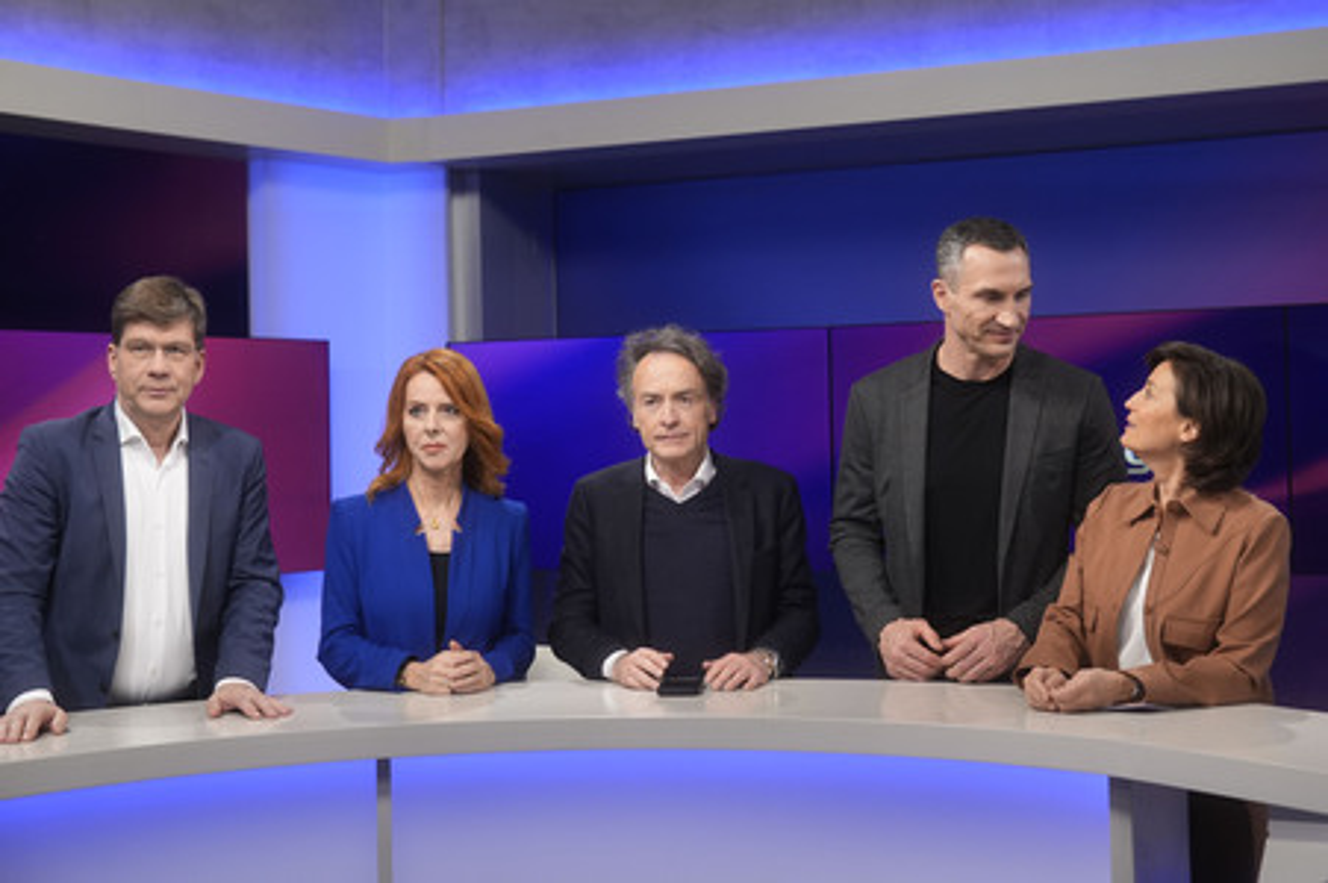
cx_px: 664
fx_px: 1659
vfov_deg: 29.8
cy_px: 442
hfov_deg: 43.6
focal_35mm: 45
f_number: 2.2
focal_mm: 30
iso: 640
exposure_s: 1/250
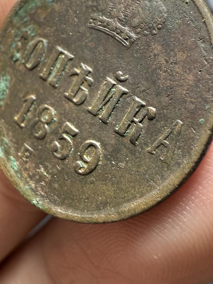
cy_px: 103
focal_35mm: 39
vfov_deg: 47.3
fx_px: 320
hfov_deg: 36.8
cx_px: 106
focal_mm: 2.22
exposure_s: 1/99
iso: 200
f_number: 2.2
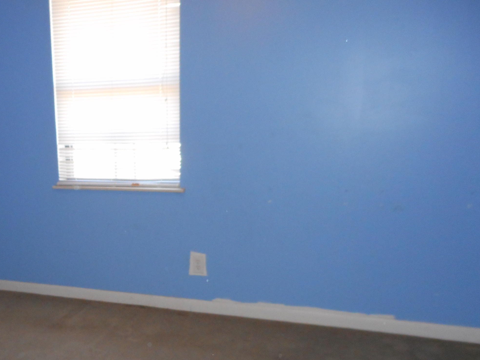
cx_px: 120
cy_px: 255
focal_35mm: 38
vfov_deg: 37.1
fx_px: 527
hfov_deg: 47.2
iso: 360
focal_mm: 4.5
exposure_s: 1/25
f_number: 3.7
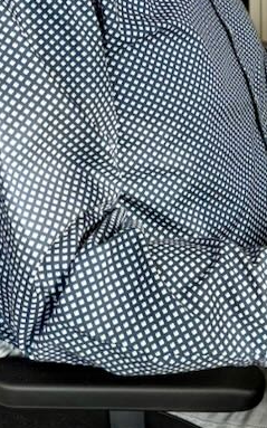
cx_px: 245
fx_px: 793
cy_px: -41
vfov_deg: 27.6
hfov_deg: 18.8
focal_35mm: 68
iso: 200
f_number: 1.78
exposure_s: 1/100
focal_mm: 6.76
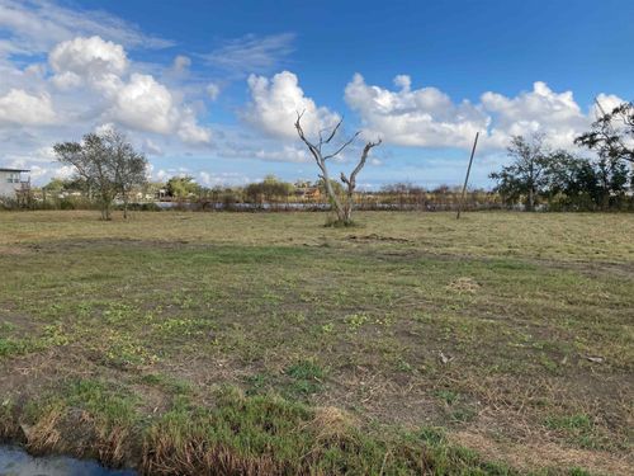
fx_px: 513
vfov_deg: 49.7
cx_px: 317
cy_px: 238
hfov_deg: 63.4
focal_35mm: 28
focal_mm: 3.99
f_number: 1.8
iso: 20
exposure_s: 1/1715
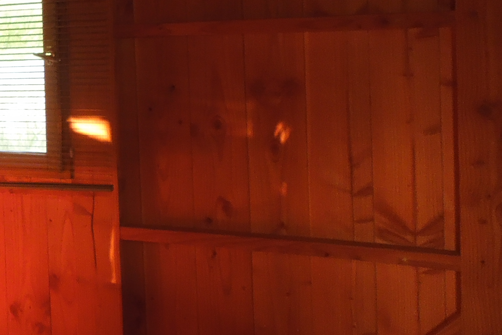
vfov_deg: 19.6
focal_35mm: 69
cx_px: -163
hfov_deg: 25.0
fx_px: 962
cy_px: 74
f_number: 3.3
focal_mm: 4.5
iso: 400
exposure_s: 1/20
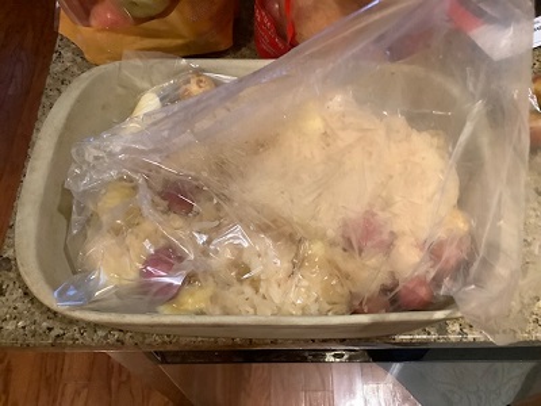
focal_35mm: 31
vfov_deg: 45.4
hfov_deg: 58.4
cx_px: 270
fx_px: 484
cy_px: 203
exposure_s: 1/40
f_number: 2.4
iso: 400
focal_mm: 3.3
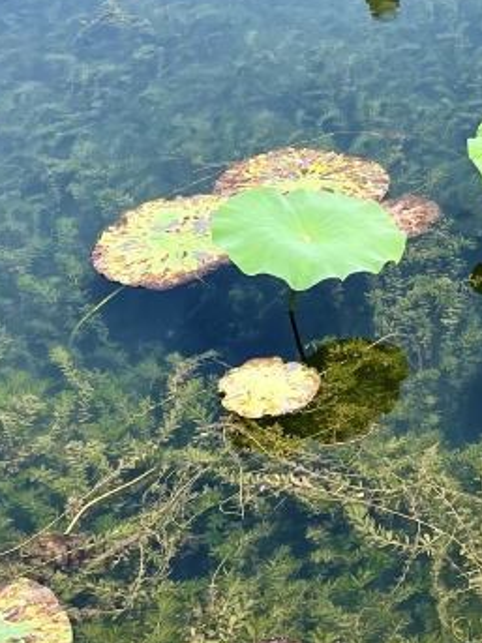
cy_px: -161
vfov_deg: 20.0
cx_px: 653
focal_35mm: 91
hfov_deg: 15.3
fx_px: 1691
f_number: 1.6
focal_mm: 5.1
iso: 32
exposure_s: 1/2083
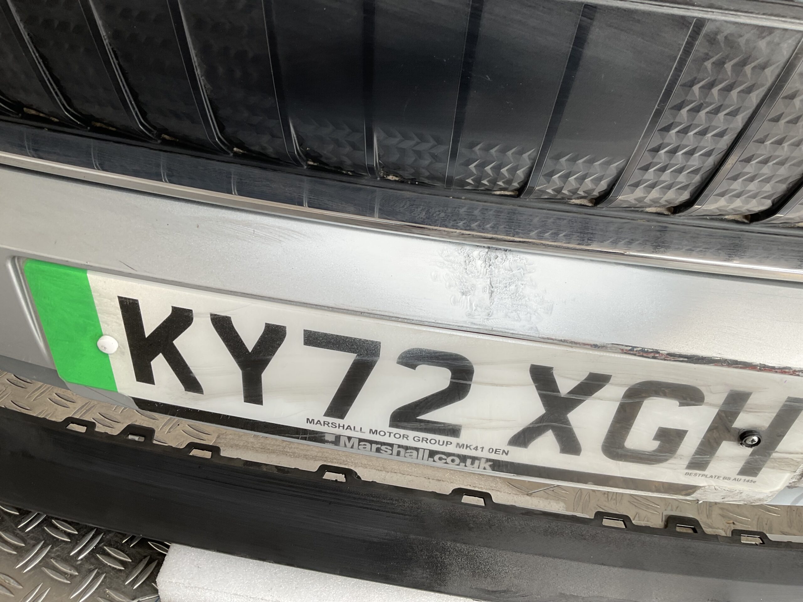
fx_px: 673
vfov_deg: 48.2
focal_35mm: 29
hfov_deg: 61.7
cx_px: 402
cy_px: 301
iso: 16
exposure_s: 1/121
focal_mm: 3
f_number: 1.8
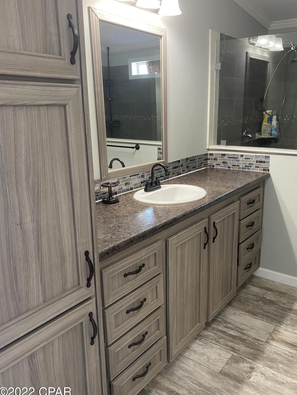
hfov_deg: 48.2
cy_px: 192
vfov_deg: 61.6
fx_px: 332
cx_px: 163
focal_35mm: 29
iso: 200
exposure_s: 1/60
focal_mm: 4.25
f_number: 1.8
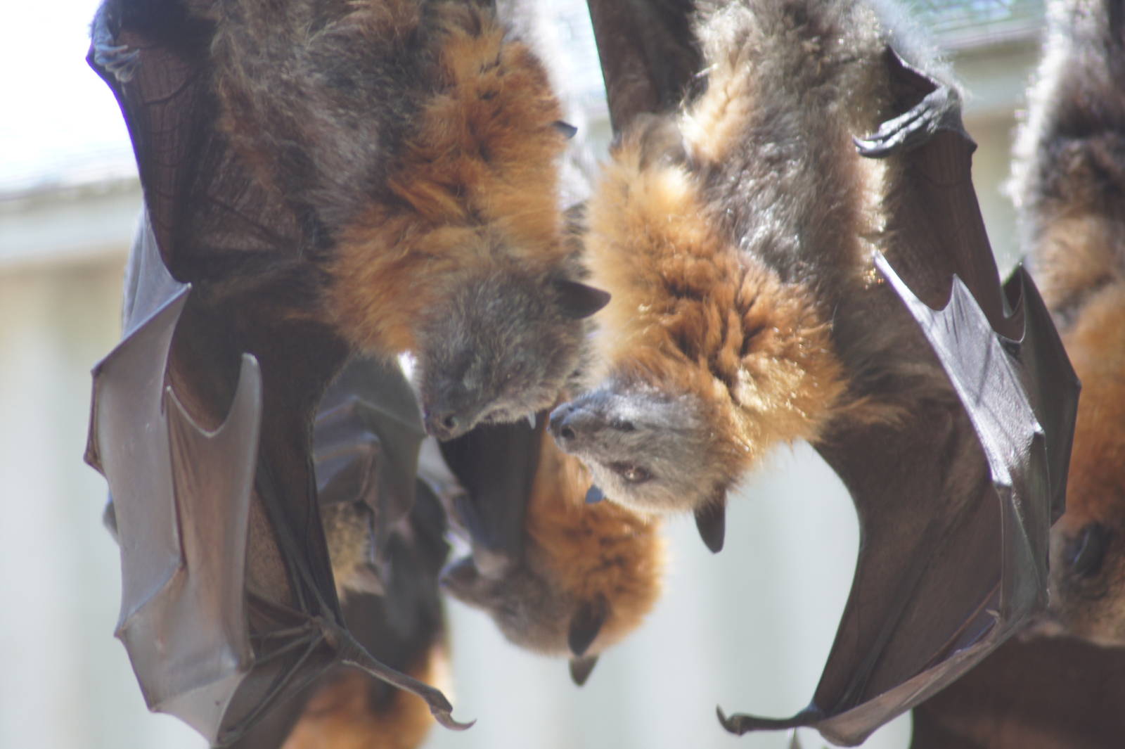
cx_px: 562
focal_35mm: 450
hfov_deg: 4.6
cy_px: 374
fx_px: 14055
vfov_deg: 3.1
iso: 200
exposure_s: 1/25
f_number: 5.6
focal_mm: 300
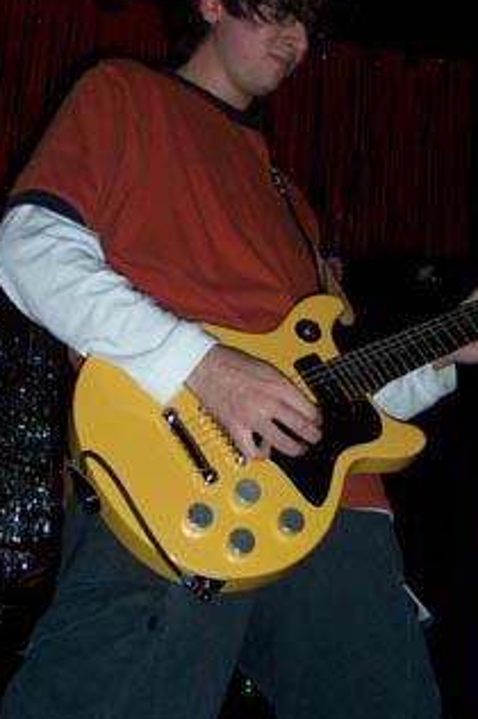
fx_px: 1297
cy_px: 291
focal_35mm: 65
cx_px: 214
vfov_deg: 30.9
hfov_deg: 20.9
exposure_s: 1/30
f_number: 2.8
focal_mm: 8
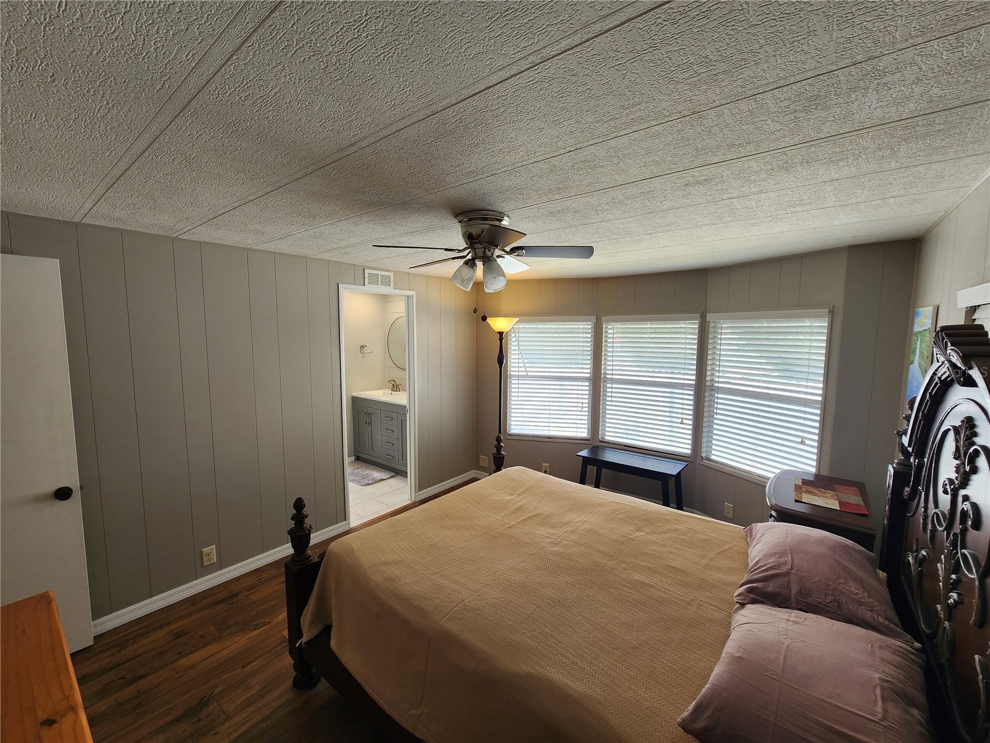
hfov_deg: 106.2
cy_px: 372
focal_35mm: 13
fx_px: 372
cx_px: 495
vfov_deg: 89.9
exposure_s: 1/60
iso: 64
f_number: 2.2
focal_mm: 2.2
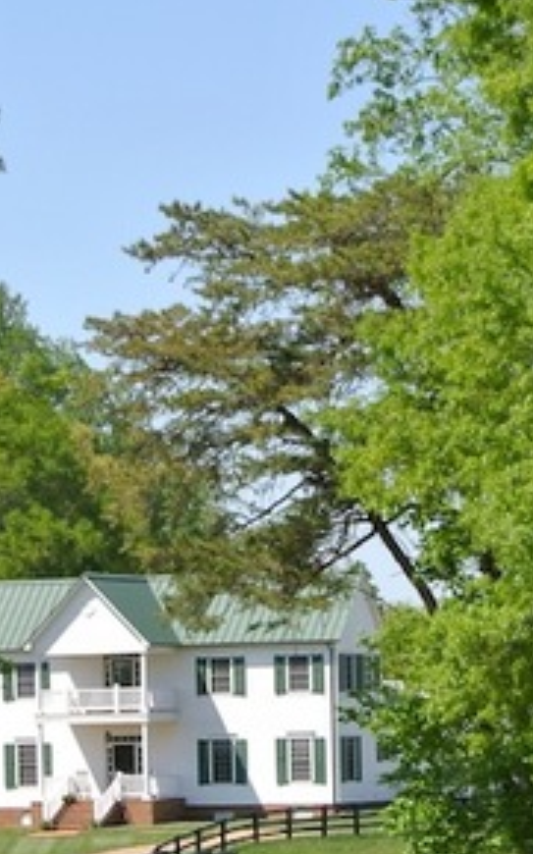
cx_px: 281
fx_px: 4467
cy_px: 839
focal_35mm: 192
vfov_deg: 10.8
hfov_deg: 6.8
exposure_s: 1/250
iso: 100
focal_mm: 23.6
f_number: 6.3
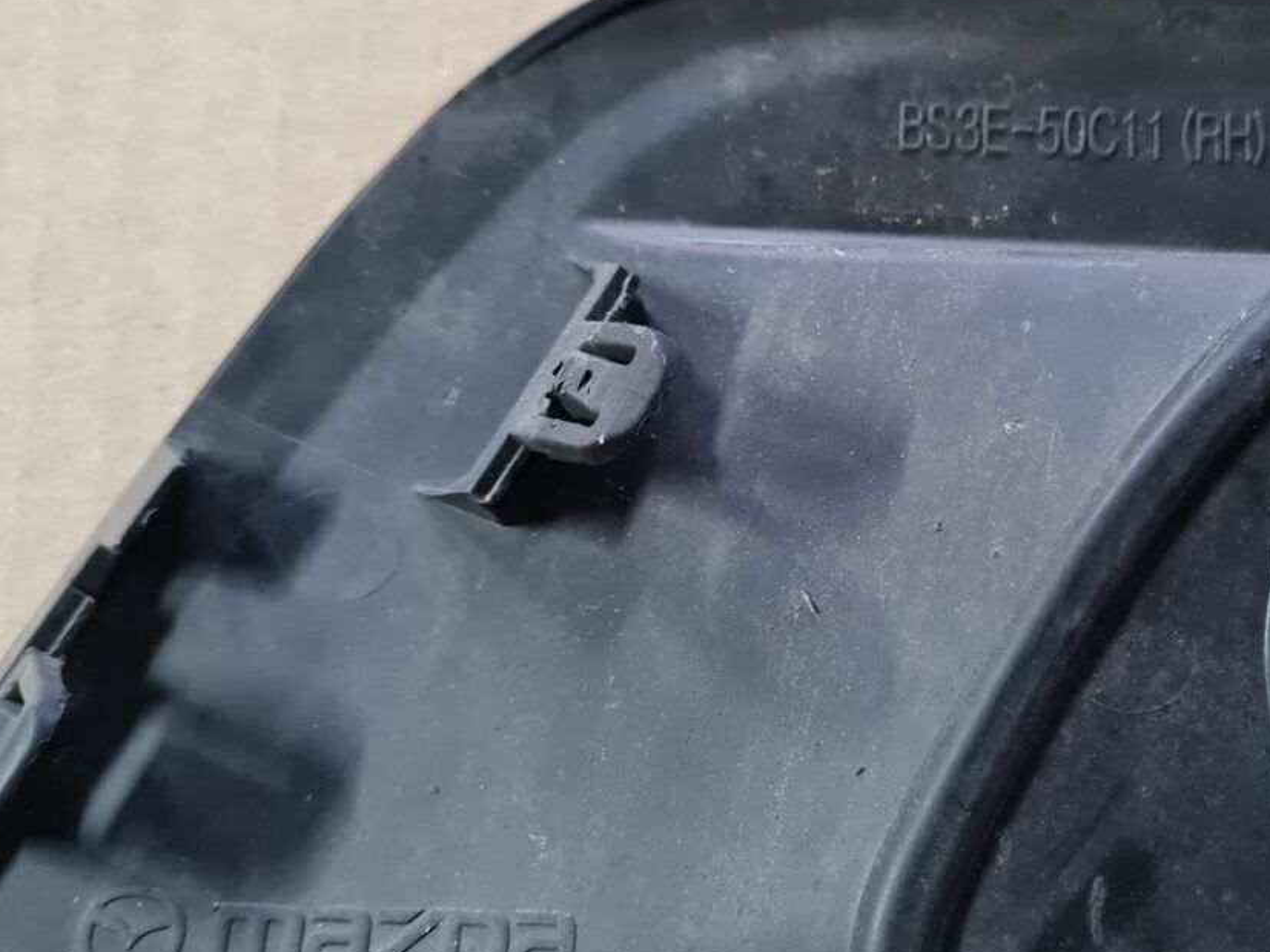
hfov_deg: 42.0
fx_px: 1614
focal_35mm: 44
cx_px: 903
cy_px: 428
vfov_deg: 32.8
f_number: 1.8
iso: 800
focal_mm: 5.4
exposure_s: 1/25
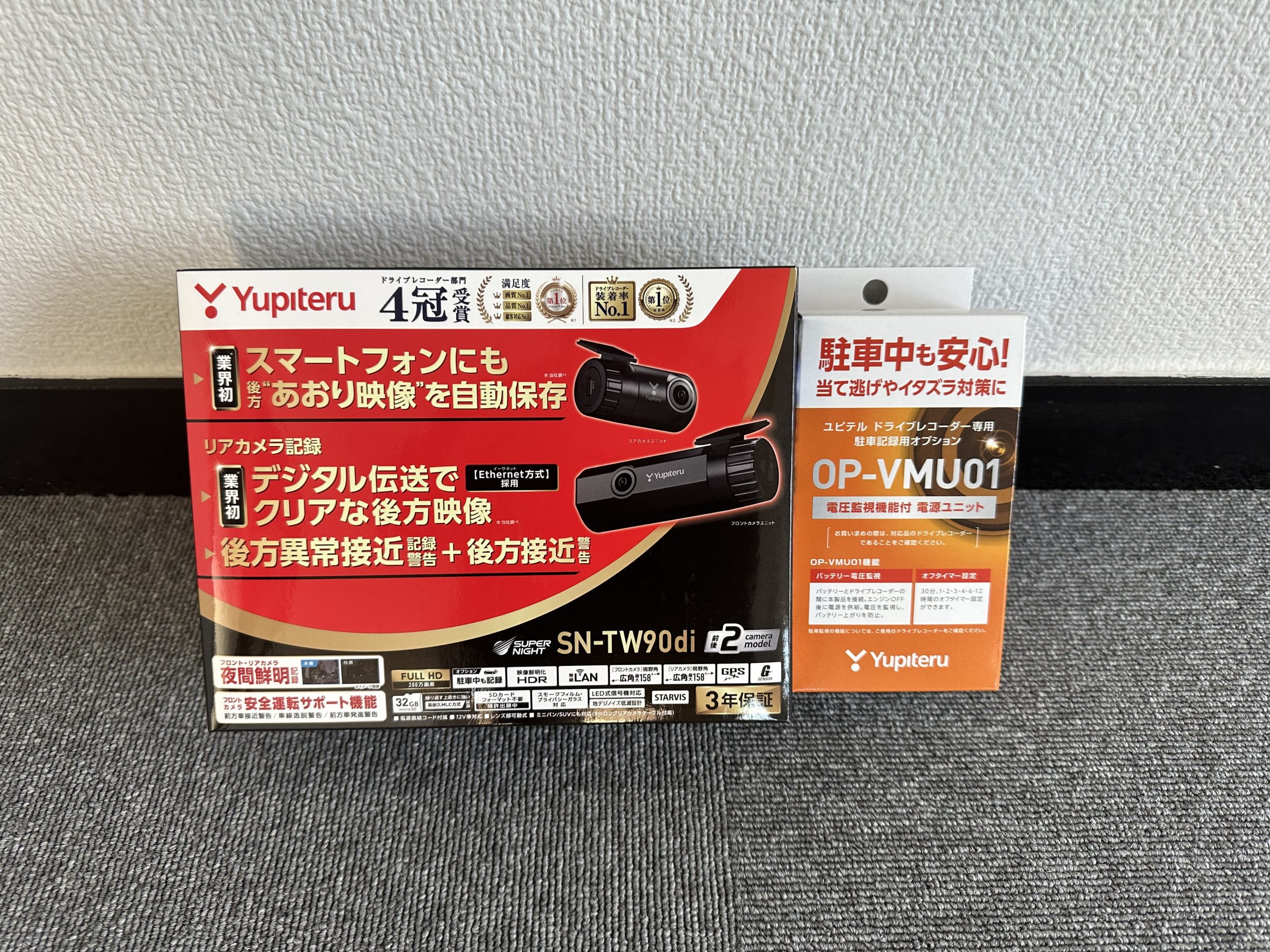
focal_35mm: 24
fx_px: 881
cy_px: 476
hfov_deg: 71.6
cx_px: 635
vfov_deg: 56.8
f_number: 1.78
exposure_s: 1/121
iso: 160
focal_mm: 6.86
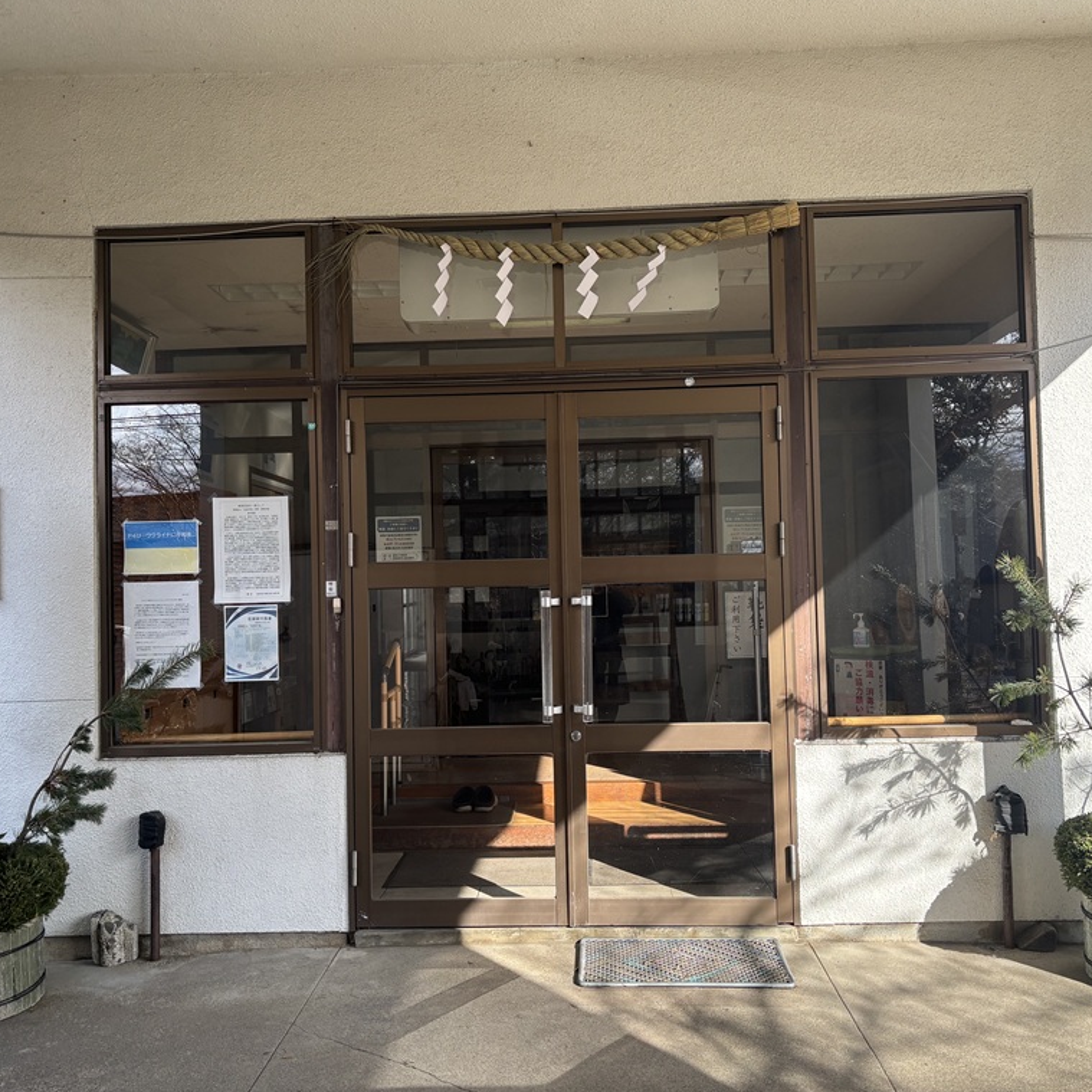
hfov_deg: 52.5
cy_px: 545
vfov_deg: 52.5
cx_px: 552
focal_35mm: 31
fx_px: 1106
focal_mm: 5.96
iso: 50
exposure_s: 1/512
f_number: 1.6
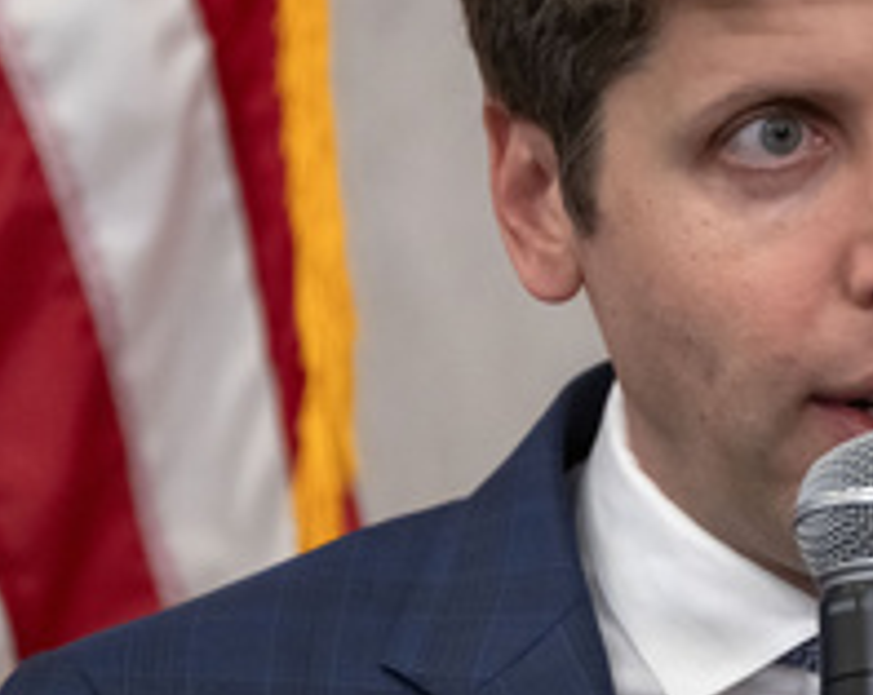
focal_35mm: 976
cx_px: 873
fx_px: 25180
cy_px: 317
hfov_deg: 2.0
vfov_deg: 1.6
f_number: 5.6
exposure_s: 1/400
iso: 6400
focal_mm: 400
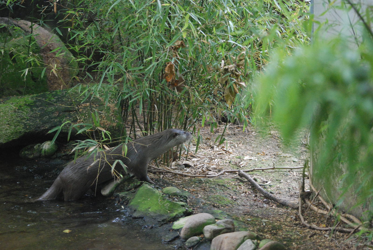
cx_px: 186
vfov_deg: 13.1
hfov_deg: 19.4
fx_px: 1089
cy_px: 125
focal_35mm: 105
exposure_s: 1/160
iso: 1600
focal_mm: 70
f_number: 4
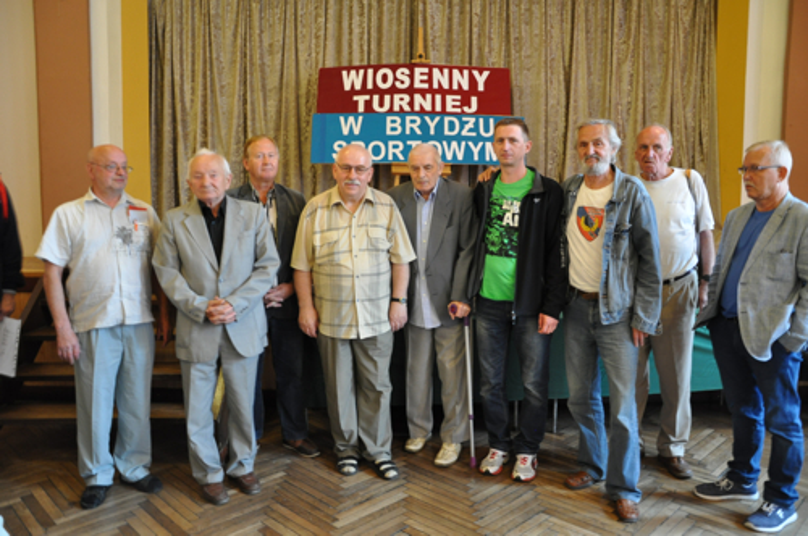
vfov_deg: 47.8
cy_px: 268
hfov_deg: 67.4
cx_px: 404
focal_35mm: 27
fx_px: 605
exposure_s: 1/13
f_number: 3.5
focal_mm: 18
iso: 800
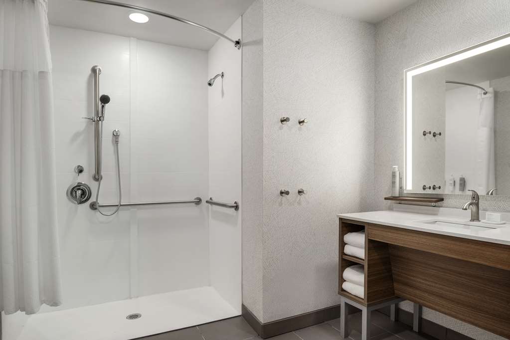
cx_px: 255
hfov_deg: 81.2
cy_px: 170
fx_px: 297
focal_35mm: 21
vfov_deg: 59.5
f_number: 9
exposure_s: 1/2
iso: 160
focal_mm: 21
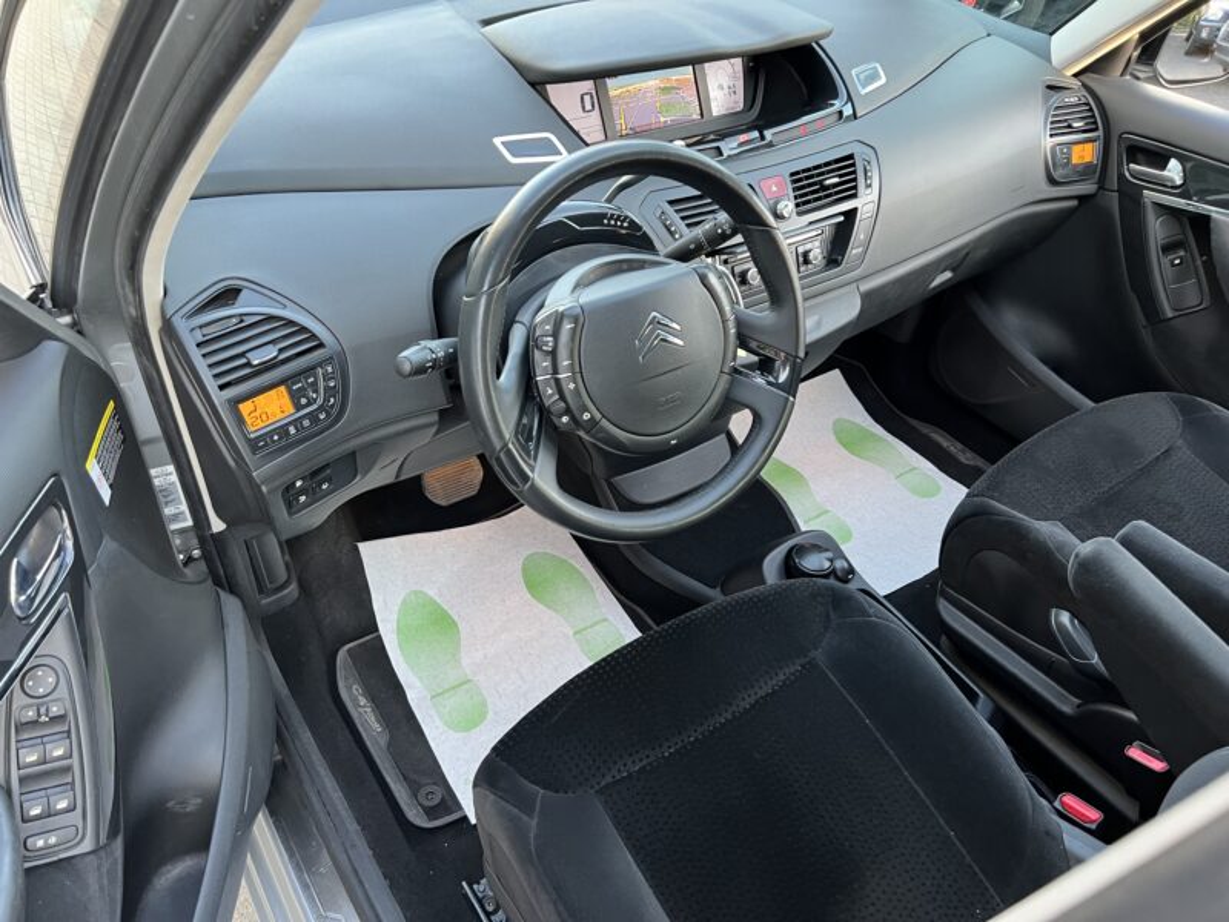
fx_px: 923
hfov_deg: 67.3
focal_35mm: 26
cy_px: 461
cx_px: 614
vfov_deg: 53.1
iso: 160
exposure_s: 1/60
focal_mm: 5.7
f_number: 1.5
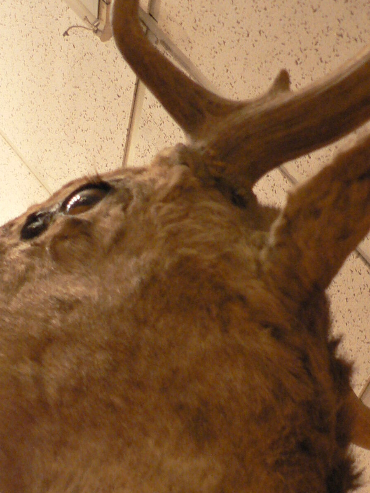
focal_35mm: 77
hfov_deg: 19.1
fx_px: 1097
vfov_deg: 24.2
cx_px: 110
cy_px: 491
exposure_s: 1/13
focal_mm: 6
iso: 200
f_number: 2.8
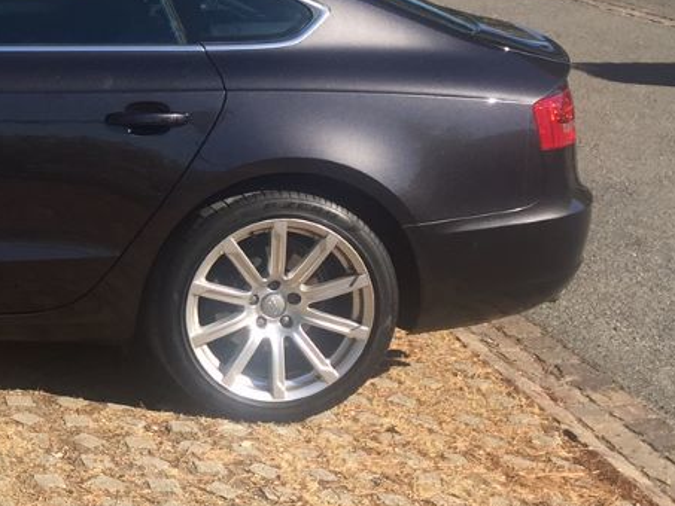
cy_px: 124
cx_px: -176
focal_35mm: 82
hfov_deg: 21.7
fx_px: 1599
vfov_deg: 17.9
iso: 32
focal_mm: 4.15
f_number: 2.2
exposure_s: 1/1163
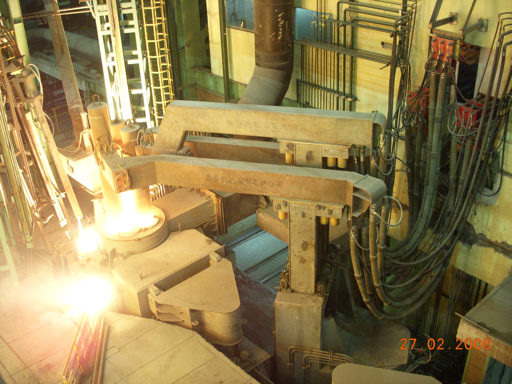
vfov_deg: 37.7
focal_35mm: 38
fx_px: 562
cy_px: 192
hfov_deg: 49.0
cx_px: 256
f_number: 3.3
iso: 320
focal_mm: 6.3
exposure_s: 1/8
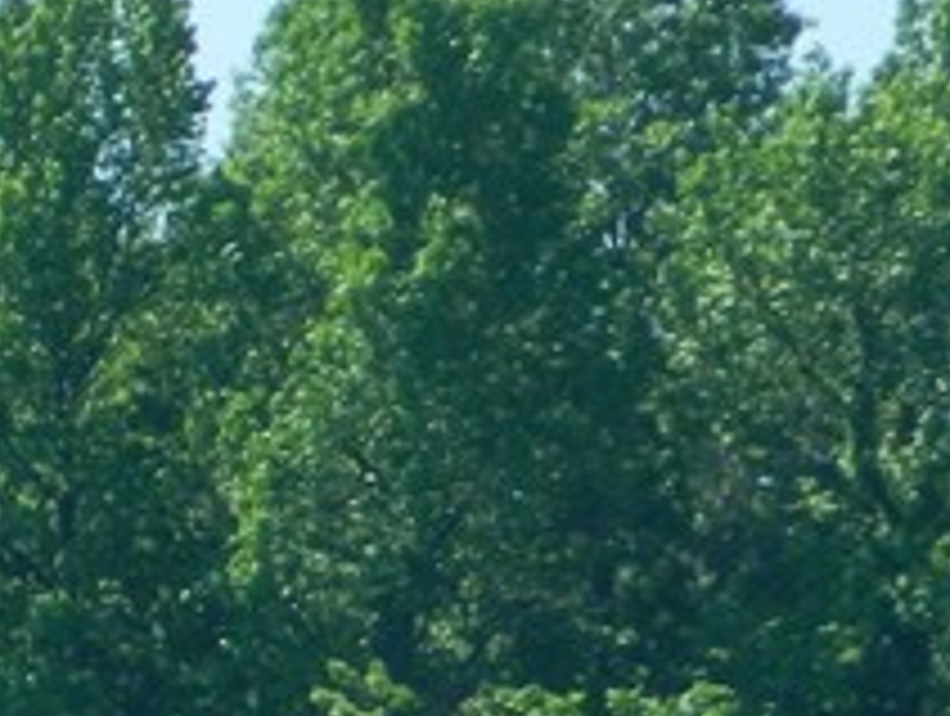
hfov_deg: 1.0
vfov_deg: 0.8
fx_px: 52590
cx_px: -365
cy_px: 1009
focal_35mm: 1913
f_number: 5.7
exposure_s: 1/200
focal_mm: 71.2
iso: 80
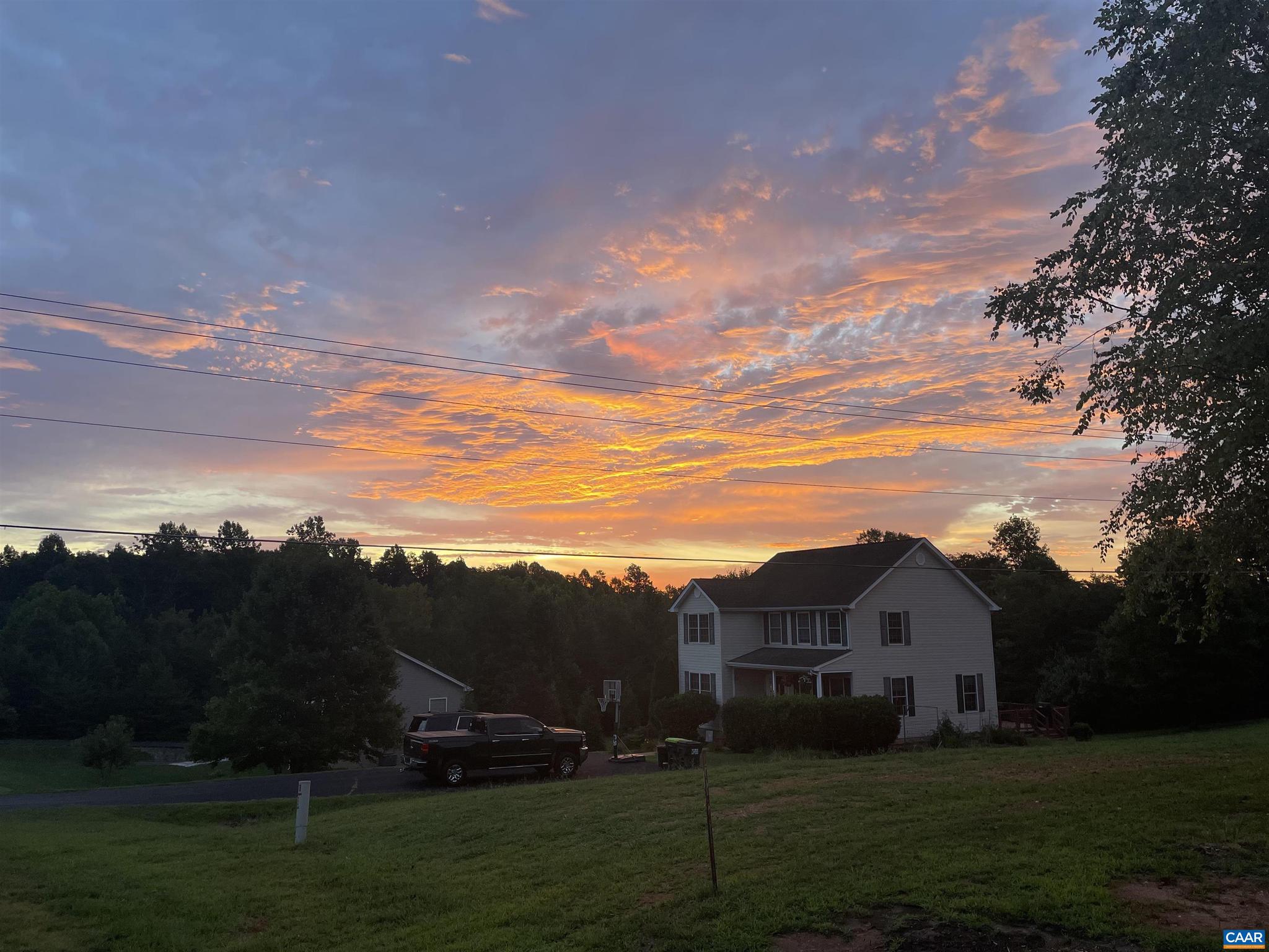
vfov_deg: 53.1
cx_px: 634
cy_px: 476
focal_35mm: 26
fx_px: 953
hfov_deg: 67.3
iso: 64
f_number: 1.6
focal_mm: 4.2
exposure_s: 1/121
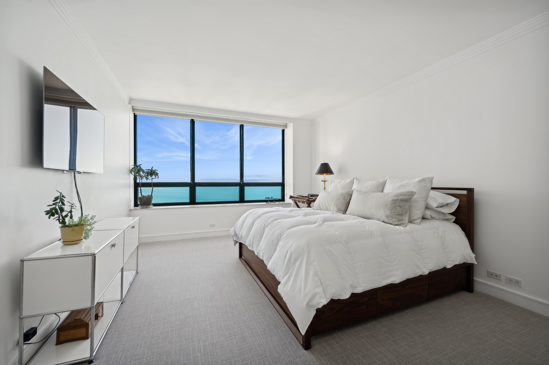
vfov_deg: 81.1
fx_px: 213
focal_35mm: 14
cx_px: 274
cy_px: 182
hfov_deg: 104.3
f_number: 10
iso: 100
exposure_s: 1/13
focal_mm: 14
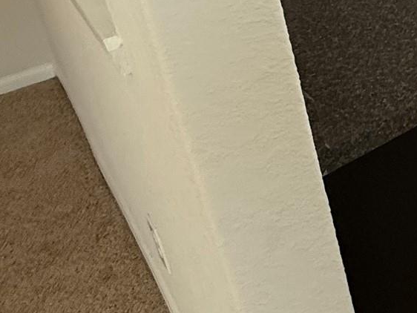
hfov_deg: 24.5
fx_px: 615
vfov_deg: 24.7
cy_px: -98
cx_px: 687
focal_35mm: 51
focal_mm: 2.22
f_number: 2.2
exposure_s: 1/120
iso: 125
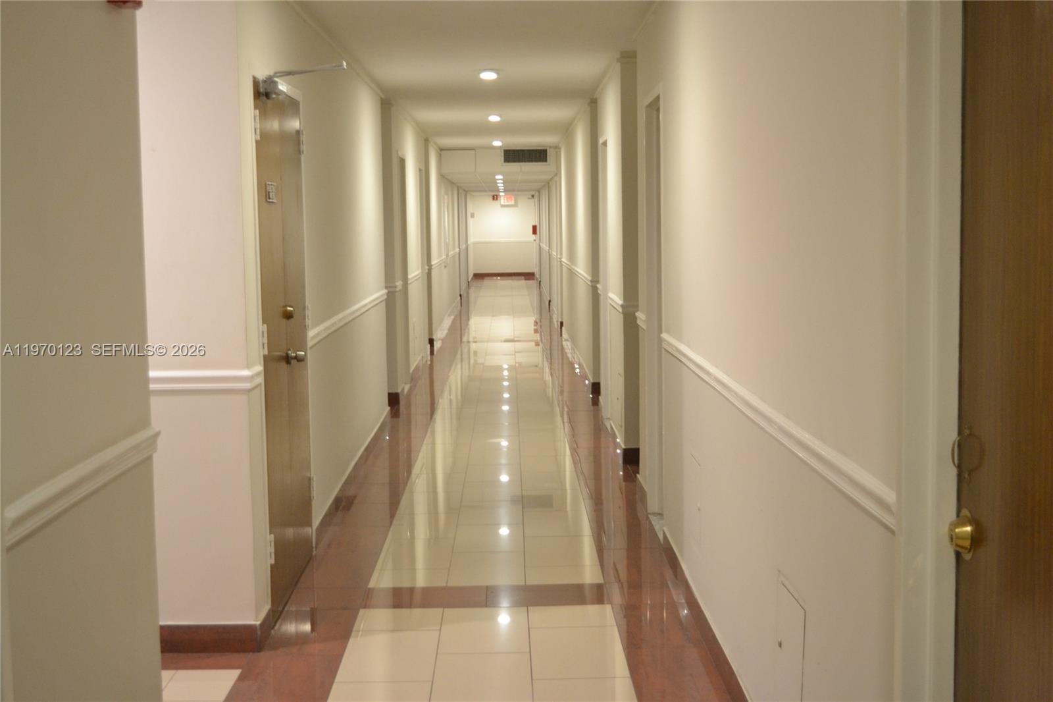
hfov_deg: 38.9
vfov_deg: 26.5
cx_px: 526
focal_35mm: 51
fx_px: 1491
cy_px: 351
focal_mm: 34
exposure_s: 1/15
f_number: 4.5
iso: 1400
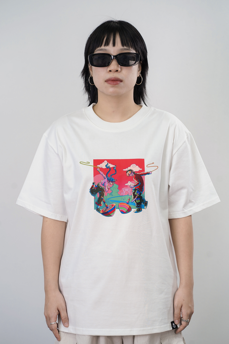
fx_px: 811
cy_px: 172
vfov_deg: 23.9
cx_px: 114
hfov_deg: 16.1
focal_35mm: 85
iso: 400
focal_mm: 85
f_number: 5
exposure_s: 1/200
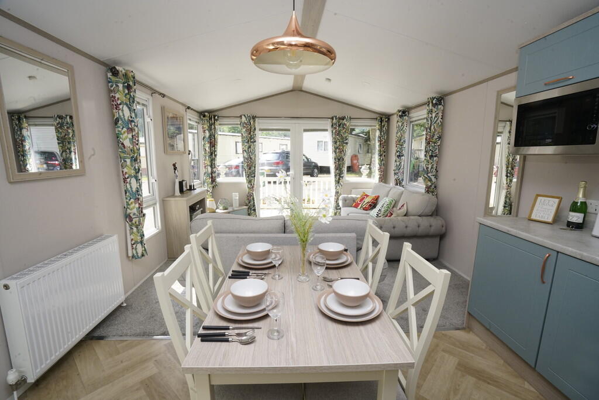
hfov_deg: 96.7
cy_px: 200
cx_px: 300
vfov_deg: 73.8
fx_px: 266
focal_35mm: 16
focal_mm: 16
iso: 1000
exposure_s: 1/60
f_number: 18
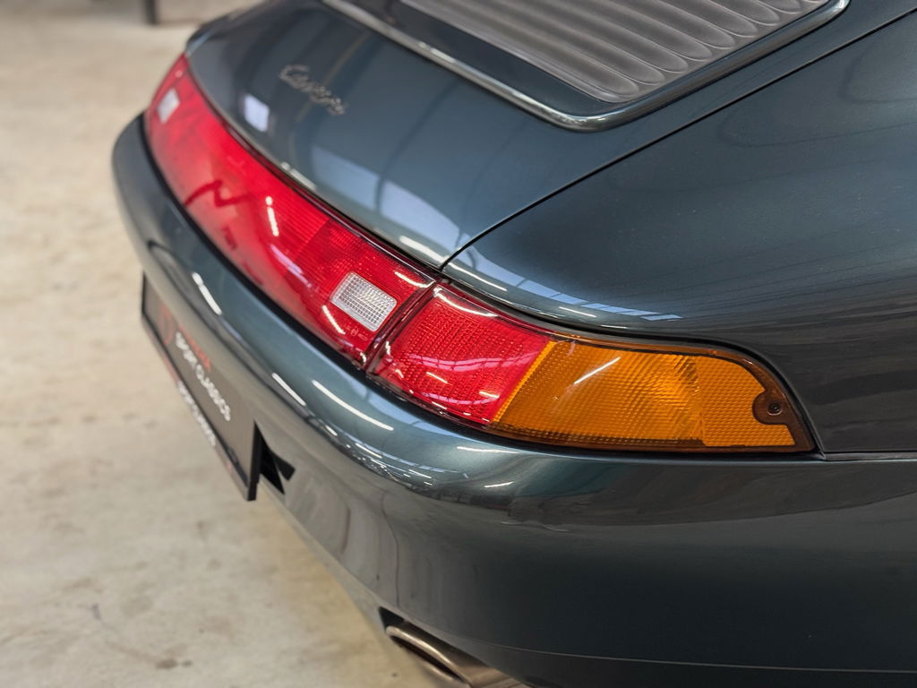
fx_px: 1272
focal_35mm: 48
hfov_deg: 39.7
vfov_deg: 30.3
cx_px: 458
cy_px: 344
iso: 320
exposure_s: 1/33
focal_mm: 6.76
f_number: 1.78
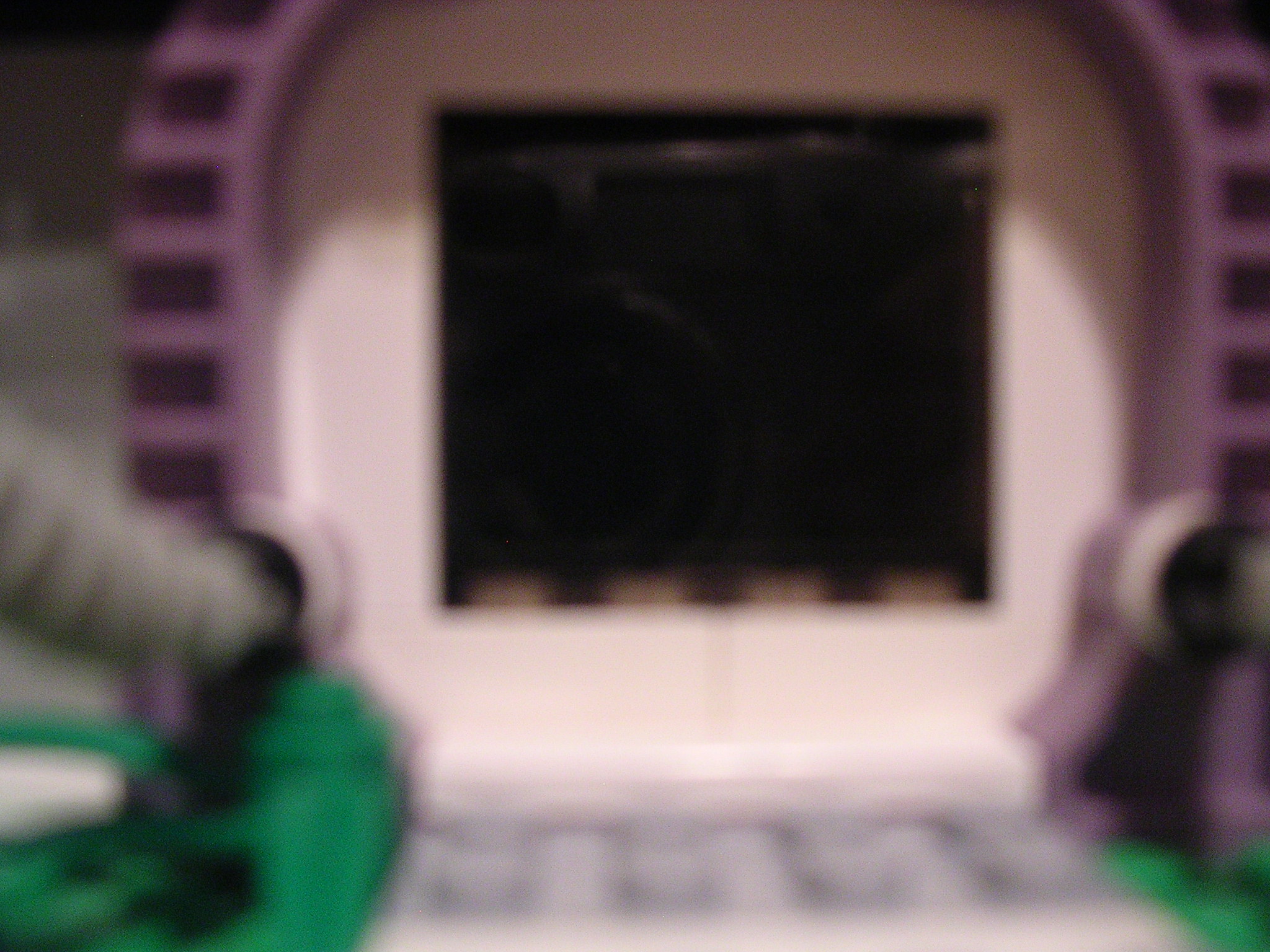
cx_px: 635
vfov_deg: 37.7
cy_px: 476
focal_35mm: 38
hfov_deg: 49.0
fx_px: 1394
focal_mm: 5.8
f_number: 2.8
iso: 400
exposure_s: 1/2.2
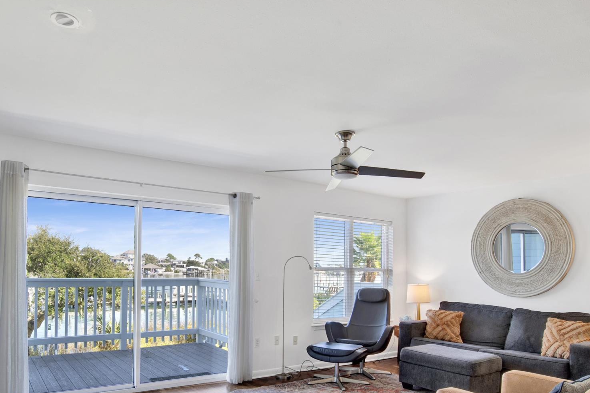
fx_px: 410
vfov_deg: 50.2
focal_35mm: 25
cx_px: 256
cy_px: 267
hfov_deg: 71.2
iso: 200
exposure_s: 1/13
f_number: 11
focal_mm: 18
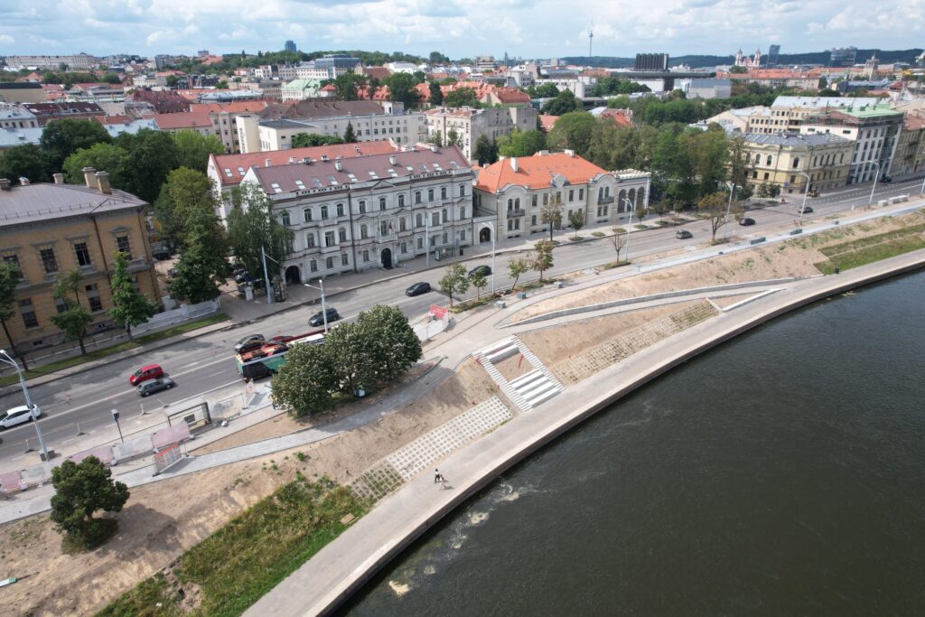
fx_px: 565
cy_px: 308
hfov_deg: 78.6
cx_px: 462
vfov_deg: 57.2
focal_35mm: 22
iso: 100
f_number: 2.8
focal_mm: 8.38
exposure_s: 1/1250
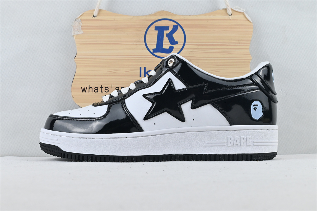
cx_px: 158
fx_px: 396
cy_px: 106
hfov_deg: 43.6
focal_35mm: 45
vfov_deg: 29.9
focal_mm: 30
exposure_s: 1/160
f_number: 10
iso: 1000
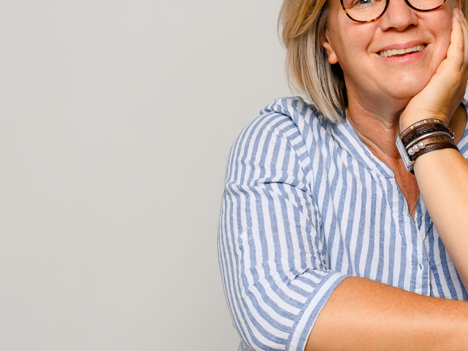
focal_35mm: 112
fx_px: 1514
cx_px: 313
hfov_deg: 17.5
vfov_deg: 13.2
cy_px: 140
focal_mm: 50
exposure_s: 1/200
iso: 200
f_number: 5.6
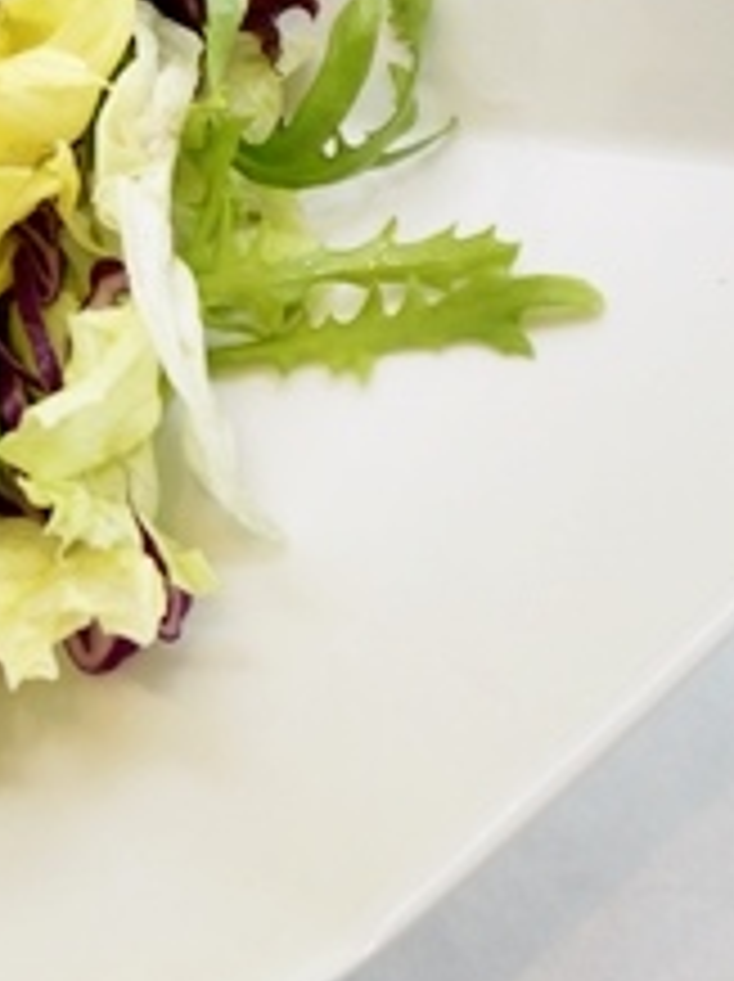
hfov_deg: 13.1
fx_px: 3003
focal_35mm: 106
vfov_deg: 17.9
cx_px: -387
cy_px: -94
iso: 100
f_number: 4
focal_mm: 20
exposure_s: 1/60
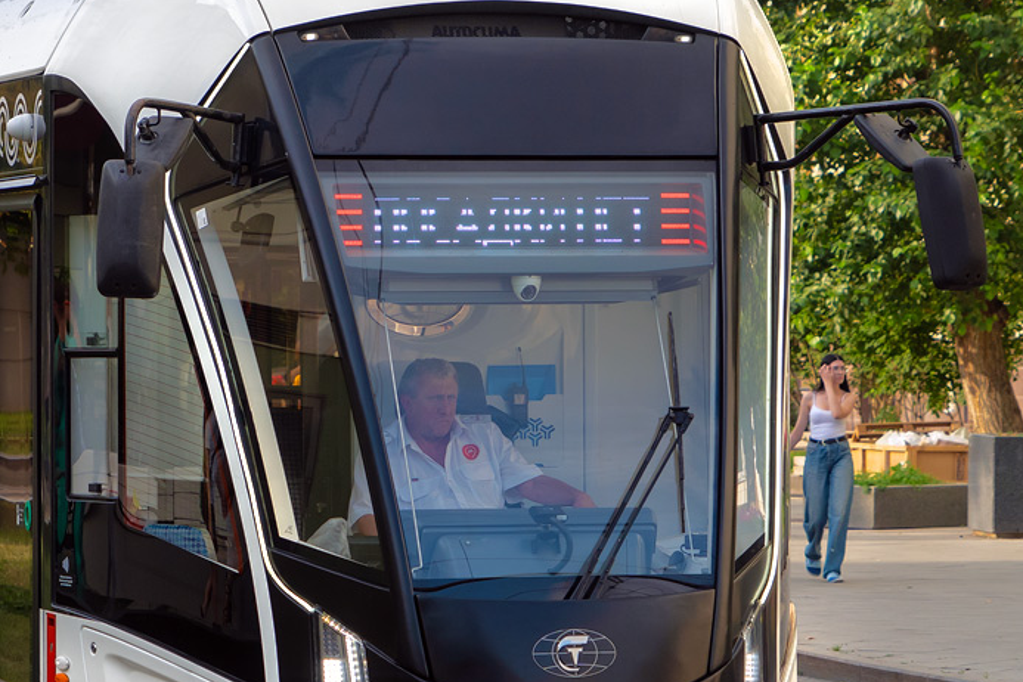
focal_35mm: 199
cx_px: 198
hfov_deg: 10.3
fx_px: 5654
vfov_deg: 6.9
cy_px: 306
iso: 500
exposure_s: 1/500
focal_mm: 92
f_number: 7.1
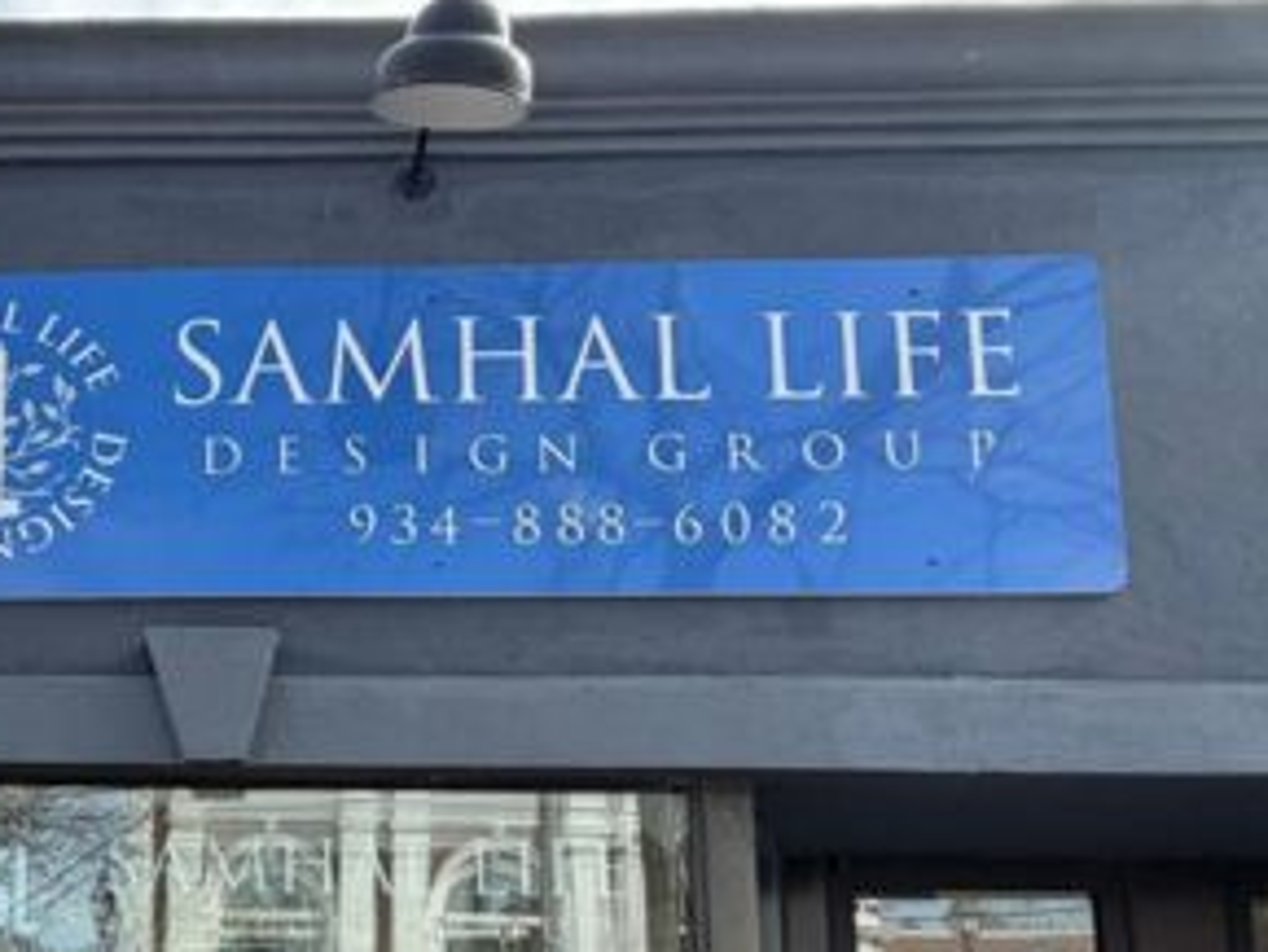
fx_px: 1136
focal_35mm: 31
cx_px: 219
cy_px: 882
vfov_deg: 41.4
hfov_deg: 53.6
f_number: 2.2
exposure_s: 1/502
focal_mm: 2.22
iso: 50
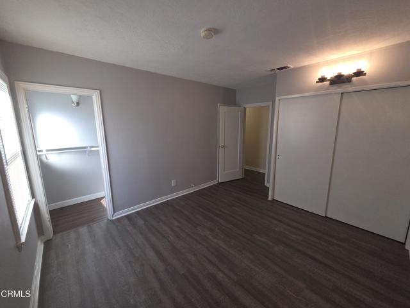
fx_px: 154
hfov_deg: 106.2
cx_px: 205
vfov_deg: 89.9
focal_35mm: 13
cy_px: 154
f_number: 2.2
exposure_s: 1/60
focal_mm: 2.2
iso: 80
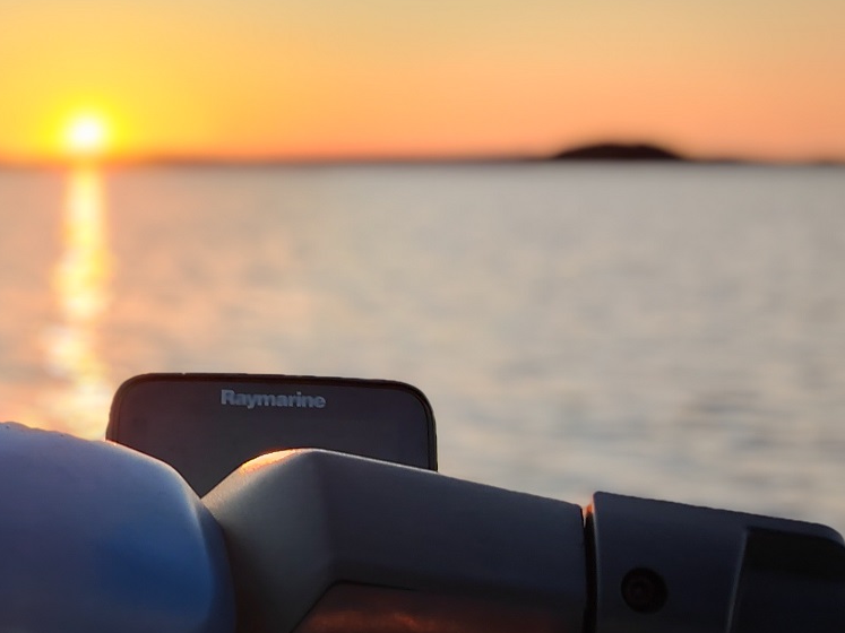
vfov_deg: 19.9
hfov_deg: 25.3
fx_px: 1806
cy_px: 394
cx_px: 49
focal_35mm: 74
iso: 50
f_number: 1.8
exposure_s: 1/264
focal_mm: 5.53
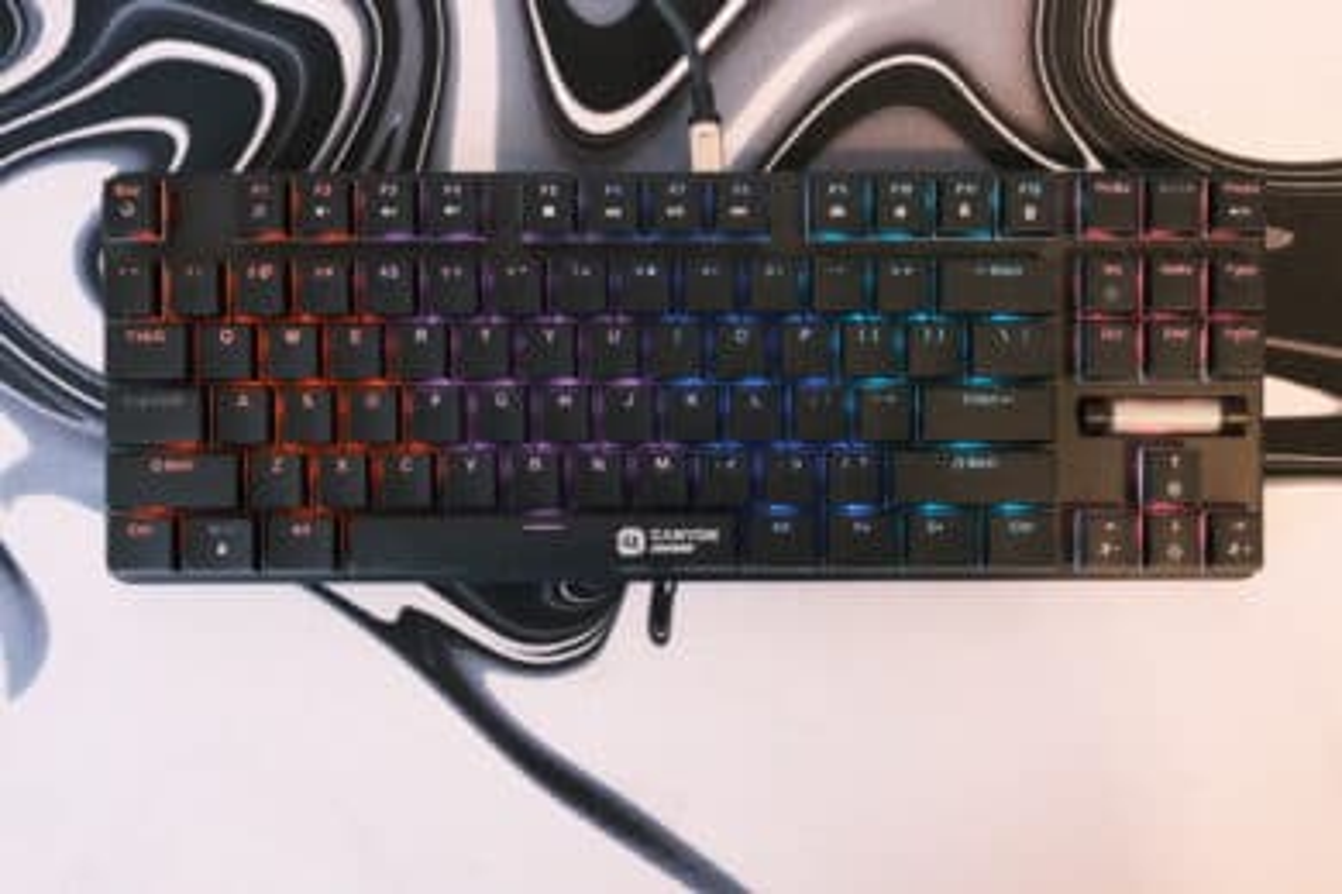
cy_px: 447
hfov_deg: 58.7
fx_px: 1193
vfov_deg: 41.1
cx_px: 671
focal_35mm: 32
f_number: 6.4
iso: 3200
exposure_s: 1/30
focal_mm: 21.4
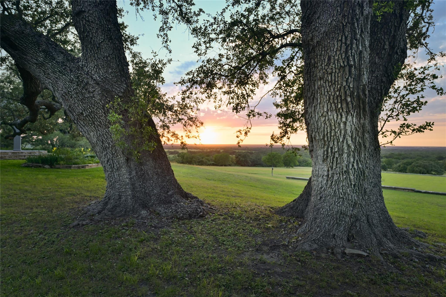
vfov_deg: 59.4
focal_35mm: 21
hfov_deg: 81.2
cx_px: 223
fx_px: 260
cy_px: 148
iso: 200
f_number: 3.5
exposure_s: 1/50
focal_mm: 14
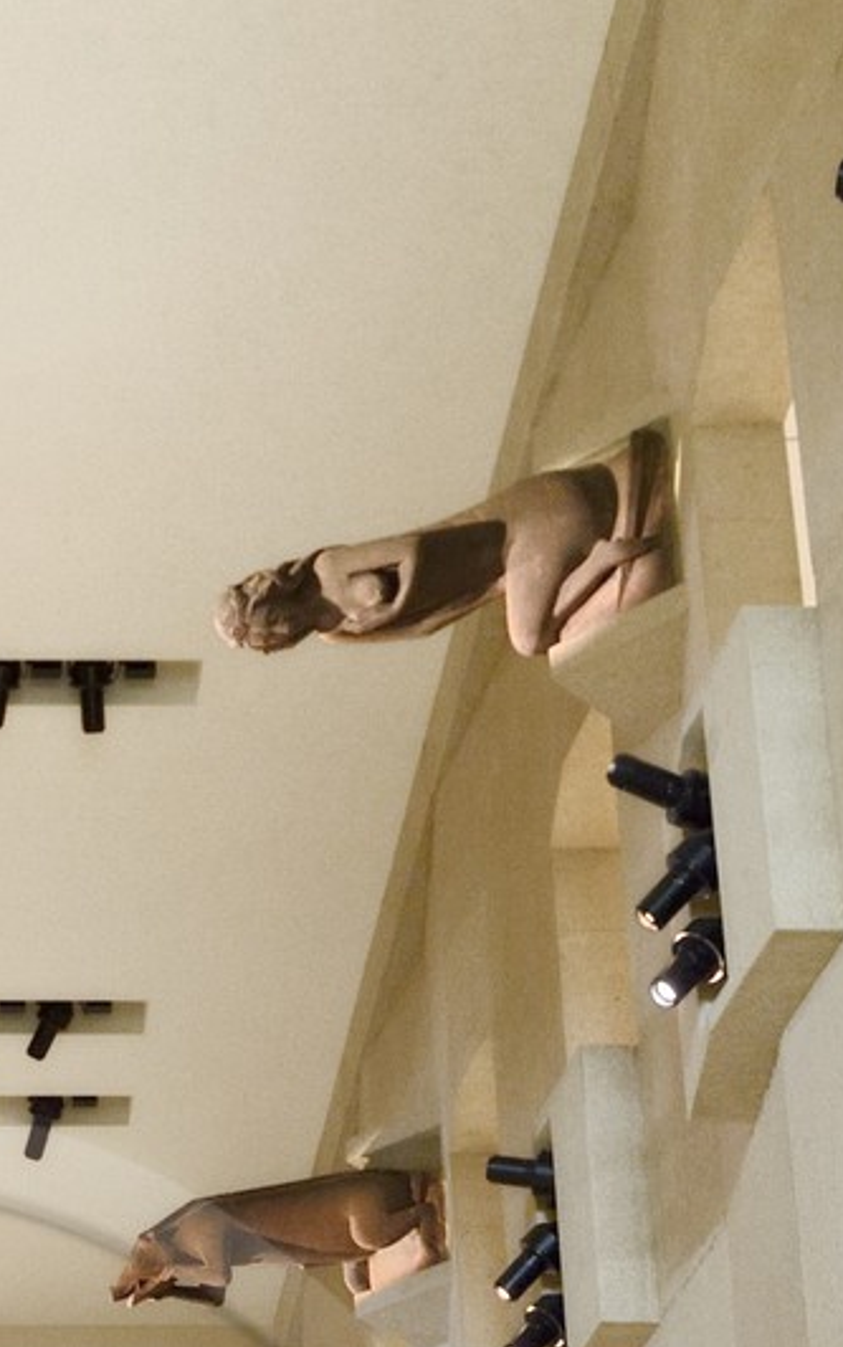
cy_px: 1884
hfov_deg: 13.0
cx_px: -190
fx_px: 3599
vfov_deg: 19.1
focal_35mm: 98
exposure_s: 1/25
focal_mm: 32
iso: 1600
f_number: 4
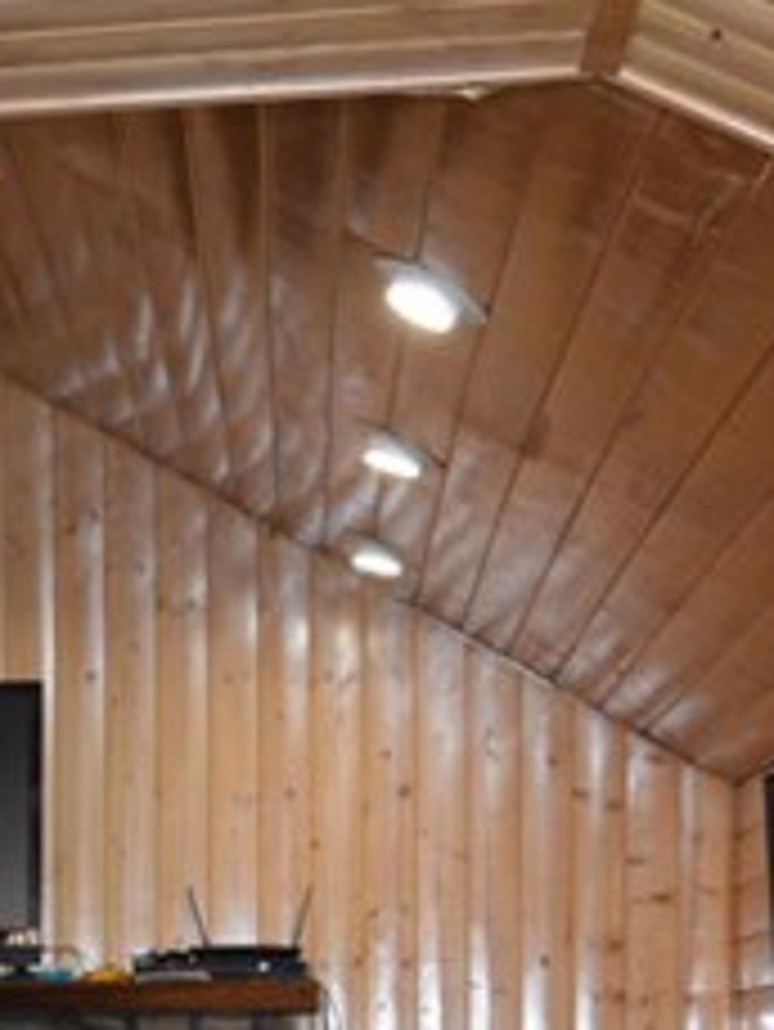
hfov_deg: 12.2
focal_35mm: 116
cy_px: 1176
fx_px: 3455
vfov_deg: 16.4
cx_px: -400
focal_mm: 18
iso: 900
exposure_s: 1/60
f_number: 3.5
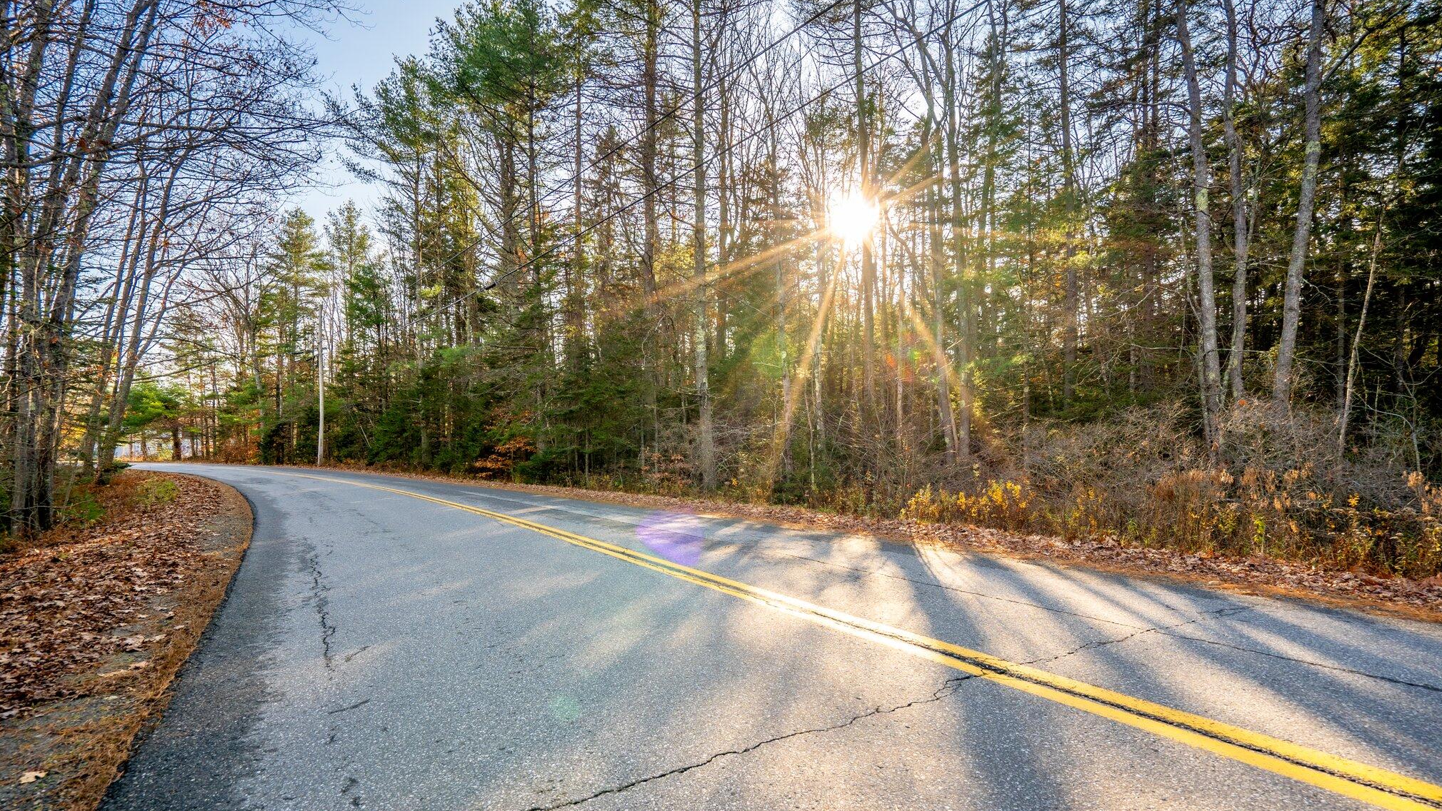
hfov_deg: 95.9
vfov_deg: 63.7
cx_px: 719
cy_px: 462
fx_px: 650
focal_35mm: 17
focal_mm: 16
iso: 50
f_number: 9
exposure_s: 1/80
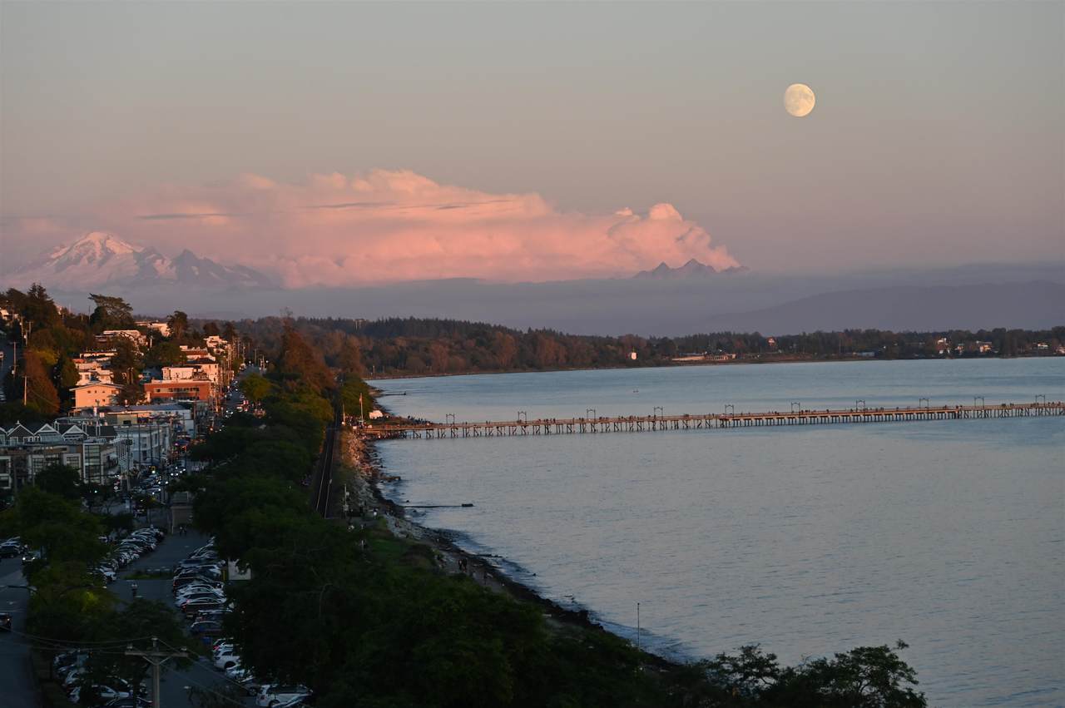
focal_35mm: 110
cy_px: 354
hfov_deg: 18.6
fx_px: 3251
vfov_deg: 12.4
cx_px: 532
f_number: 6.3
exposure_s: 1/250
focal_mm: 110
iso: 400
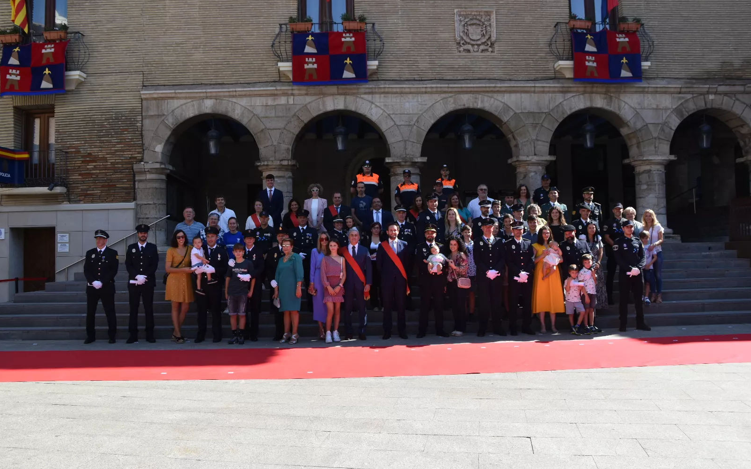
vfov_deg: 40.6
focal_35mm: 31
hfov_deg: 61.2
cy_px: 220
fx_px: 635
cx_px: 372
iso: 200
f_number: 8
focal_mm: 20
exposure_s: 1/250
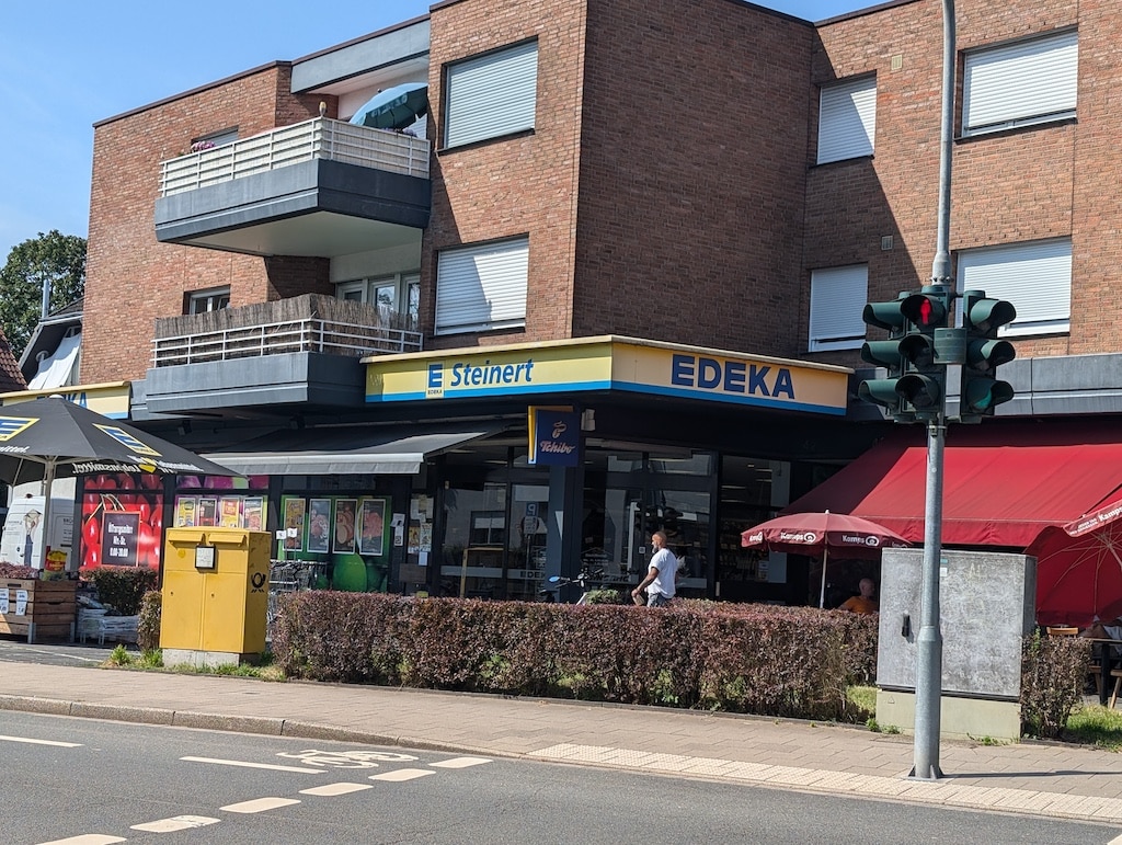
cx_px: 561
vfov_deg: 29.7
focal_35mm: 49
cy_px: 422
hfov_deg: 38.9
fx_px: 1590
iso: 20
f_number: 1.68
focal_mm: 6.9
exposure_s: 1/1244
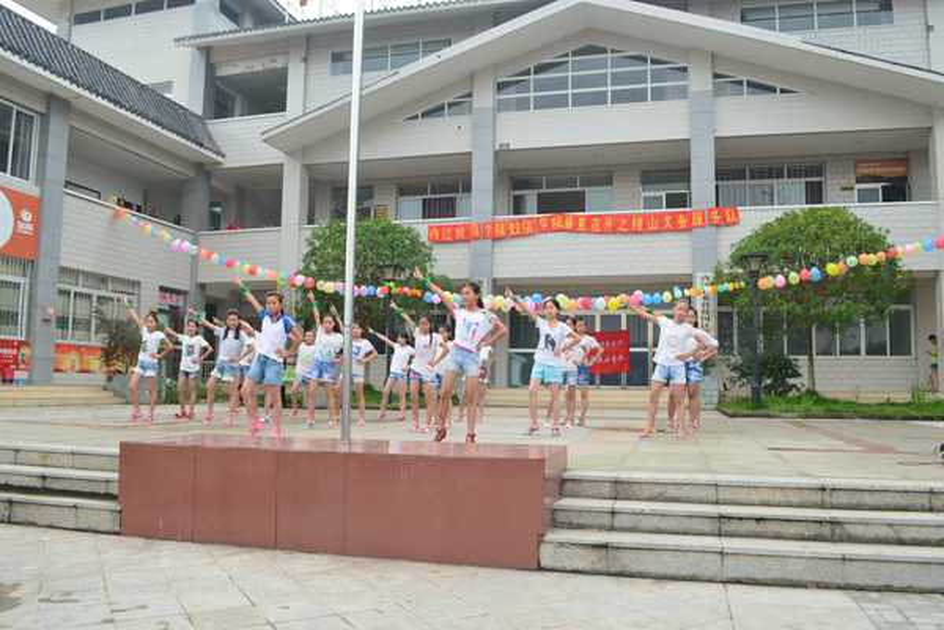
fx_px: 708
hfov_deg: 67.4
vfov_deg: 47.9
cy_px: 315
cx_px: 472
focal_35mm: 27
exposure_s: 1/100
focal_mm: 18
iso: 400
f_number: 9
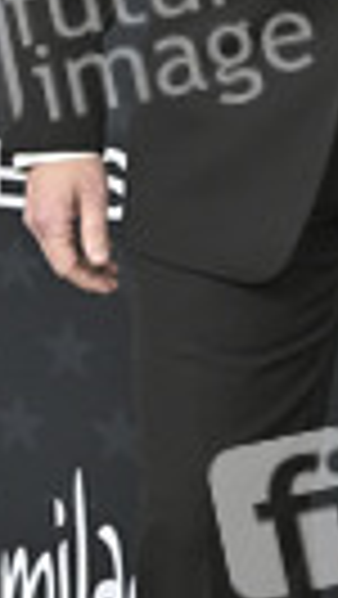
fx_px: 2099
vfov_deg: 15.5
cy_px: -180
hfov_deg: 8.9
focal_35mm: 132
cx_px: 572
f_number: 5.6
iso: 1250
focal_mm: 42
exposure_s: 1/320
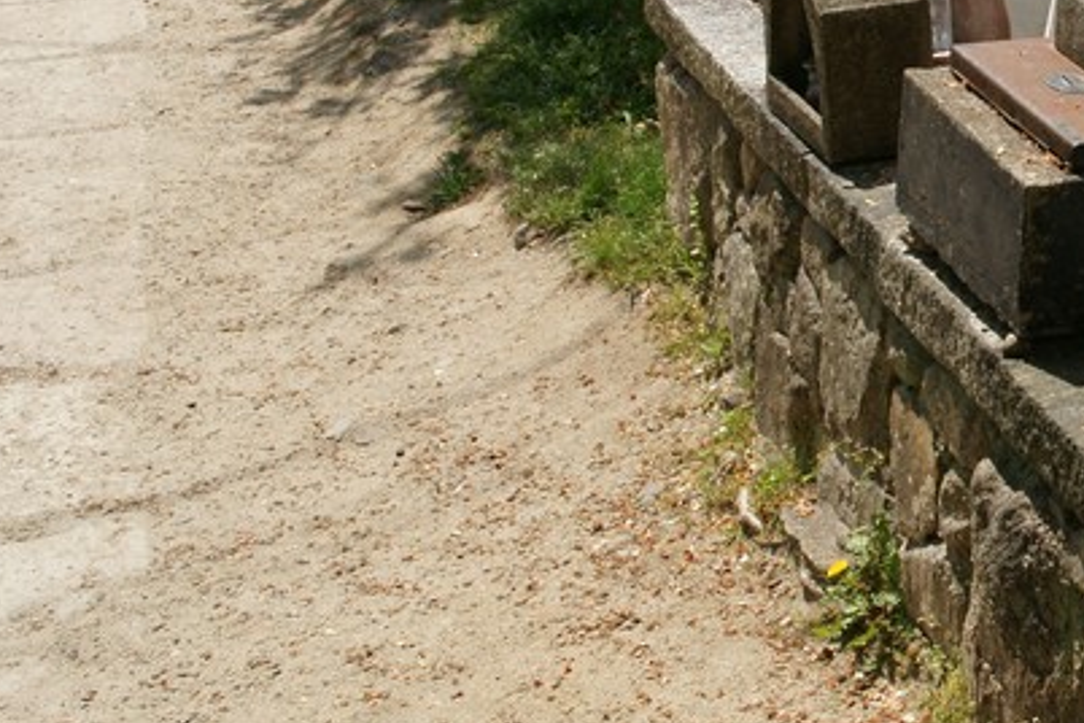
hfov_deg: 22.1
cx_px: 1250
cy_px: 43
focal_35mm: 86
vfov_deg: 15.7
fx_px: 2589
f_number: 11
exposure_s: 1/400
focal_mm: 30
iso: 400
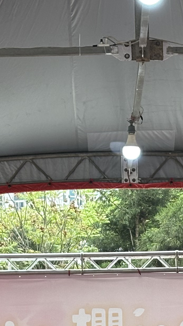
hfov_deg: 6.5
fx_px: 1595
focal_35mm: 185
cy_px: 315
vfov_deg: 11.5
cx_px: 219
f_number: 1.6
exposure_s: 1/243
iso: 32
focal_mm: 5.96
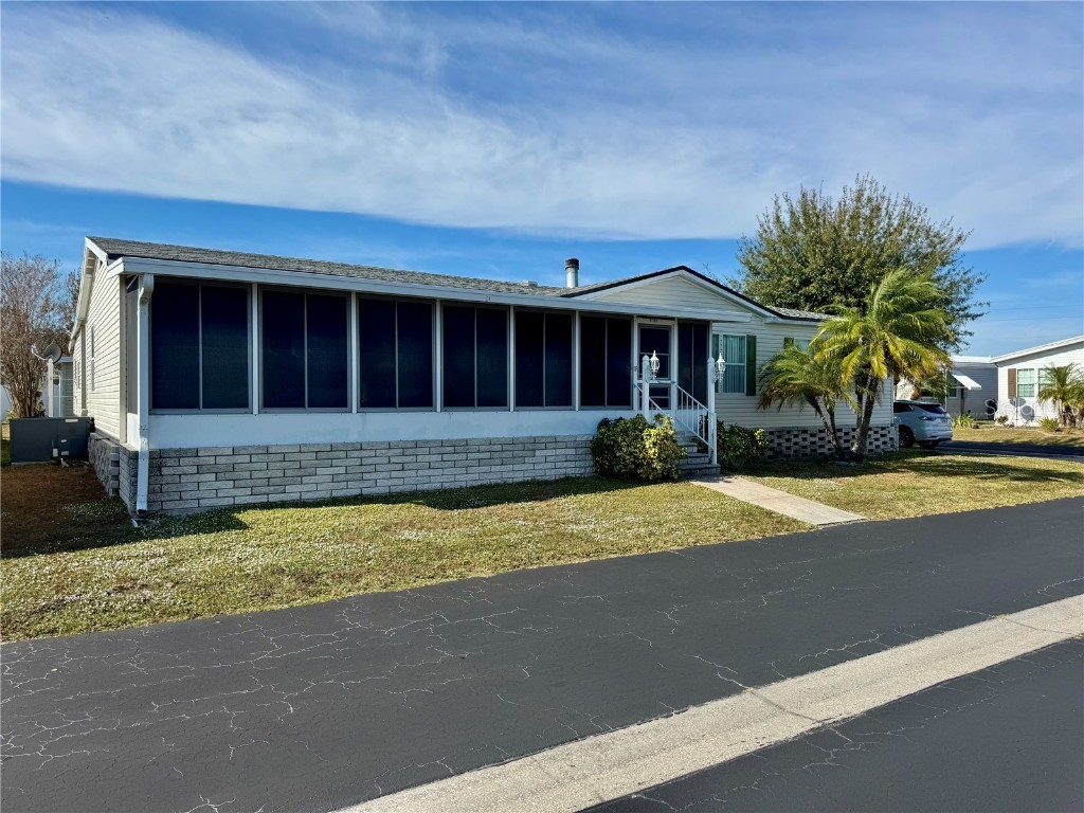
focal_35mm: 24
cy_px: 406
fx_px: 752
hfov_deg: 71.6
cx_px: 542
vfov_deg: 56.8
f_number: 1.78
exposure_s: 1/5348
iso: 80
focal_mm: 6.76
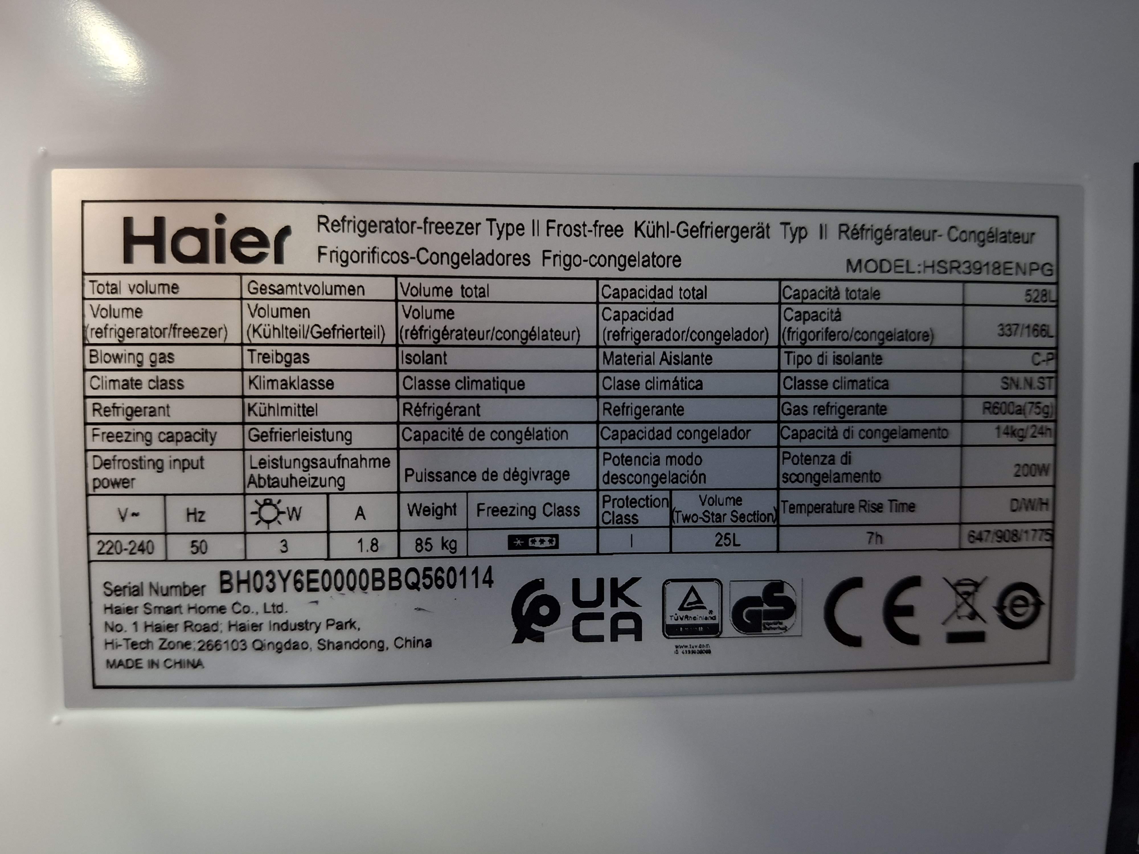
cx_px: 570
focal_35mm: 23
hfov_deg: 73.9
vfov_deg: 58.9
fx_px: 757
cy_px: 427
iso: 400
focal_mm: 5.54
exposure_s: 1/25
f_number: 1.8
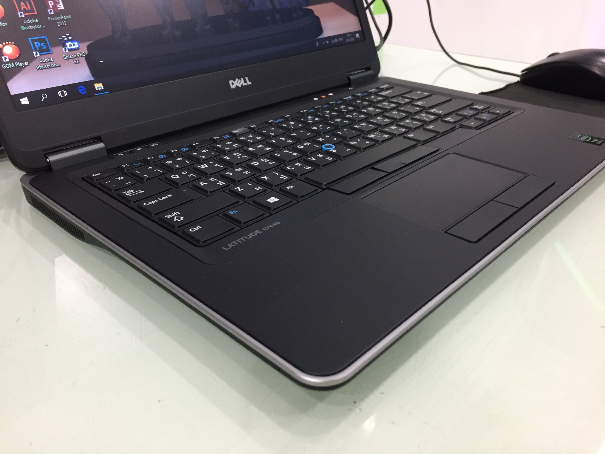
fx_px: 507
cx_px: 302
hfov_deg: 61.7
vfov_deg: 48.2
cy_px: 227
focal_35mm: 29
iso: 160
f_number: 2.2
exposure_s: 1/33
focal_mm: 4.15
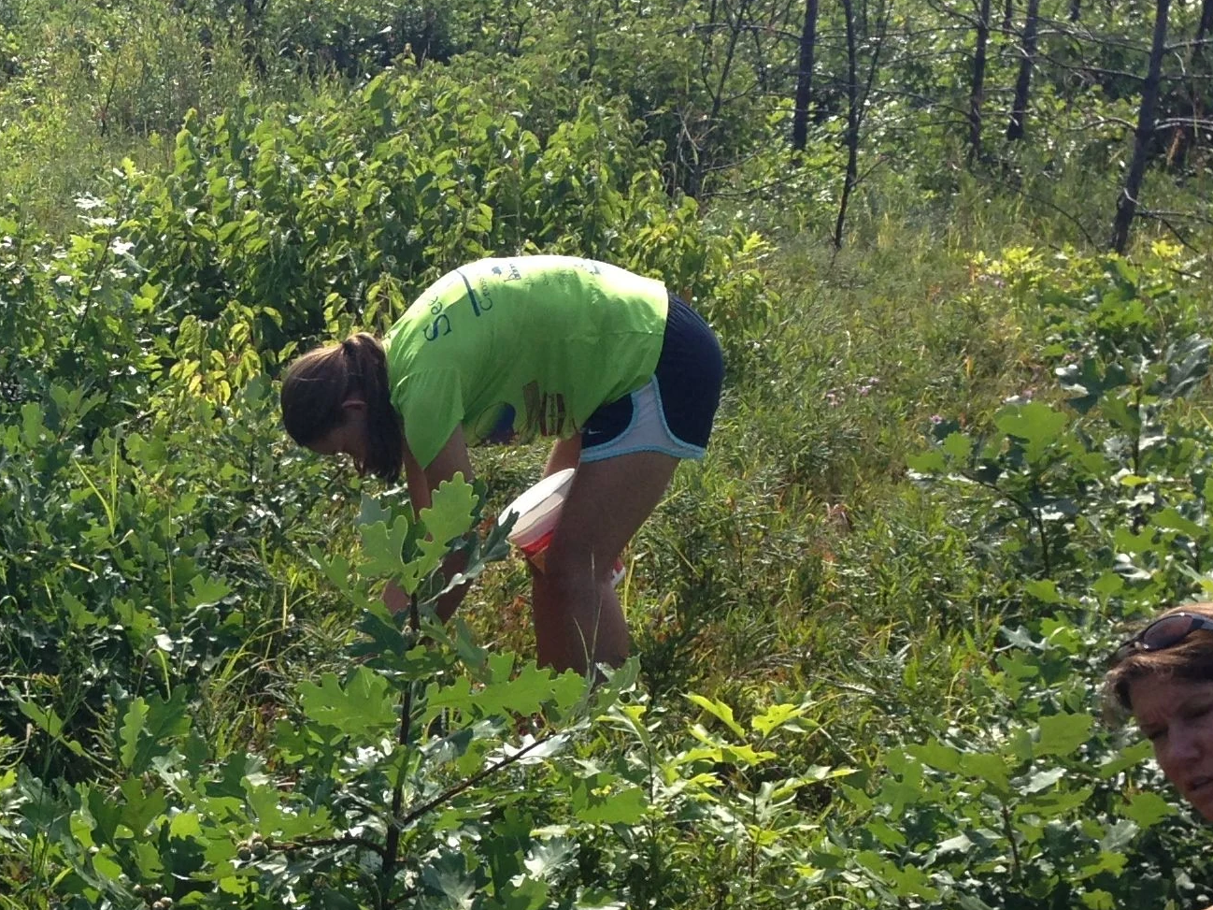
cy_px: 719
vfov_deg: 17.6
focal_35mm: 83
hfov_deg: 23.2
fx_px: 2908
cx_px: 207
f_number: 2.4
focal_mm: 4.12
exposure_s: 1/1205
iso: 64
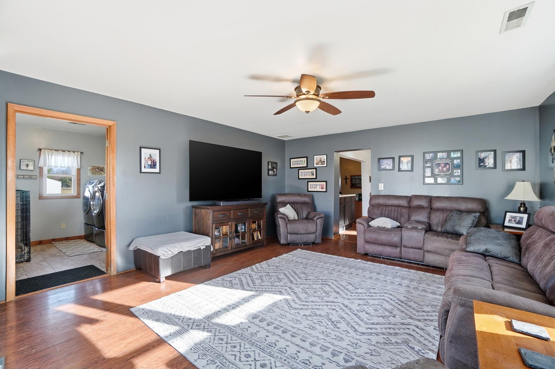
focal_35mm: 15
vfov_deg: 77.2
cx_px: 278
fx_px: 231
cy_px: 184
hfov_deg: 100.4
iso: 100
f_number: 4.5
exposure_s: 1/160
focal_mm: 10
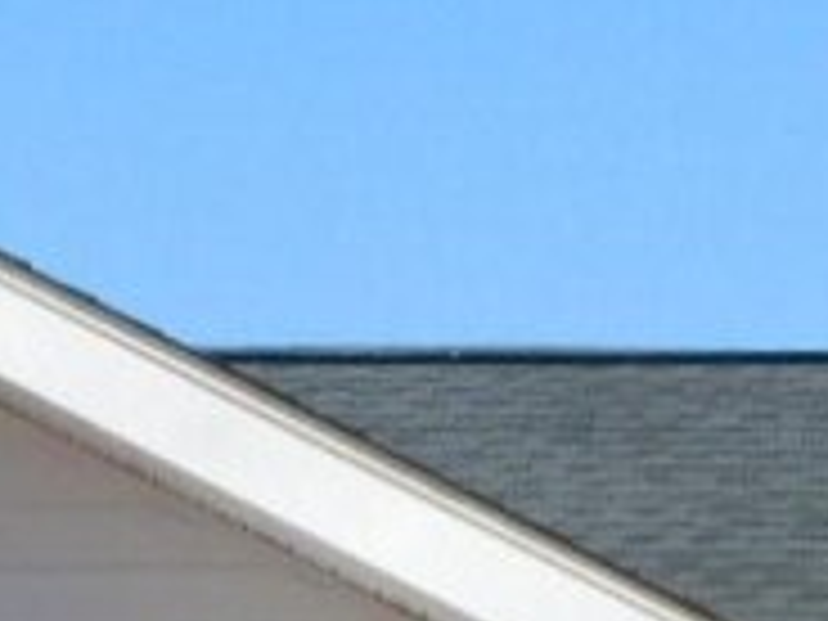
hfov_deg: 8.4
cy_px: 1404
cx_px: 32
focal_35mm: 235
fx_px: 5621
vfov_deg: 6.1
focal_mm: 6.3
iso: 125
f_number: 3.5
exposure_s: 1/800
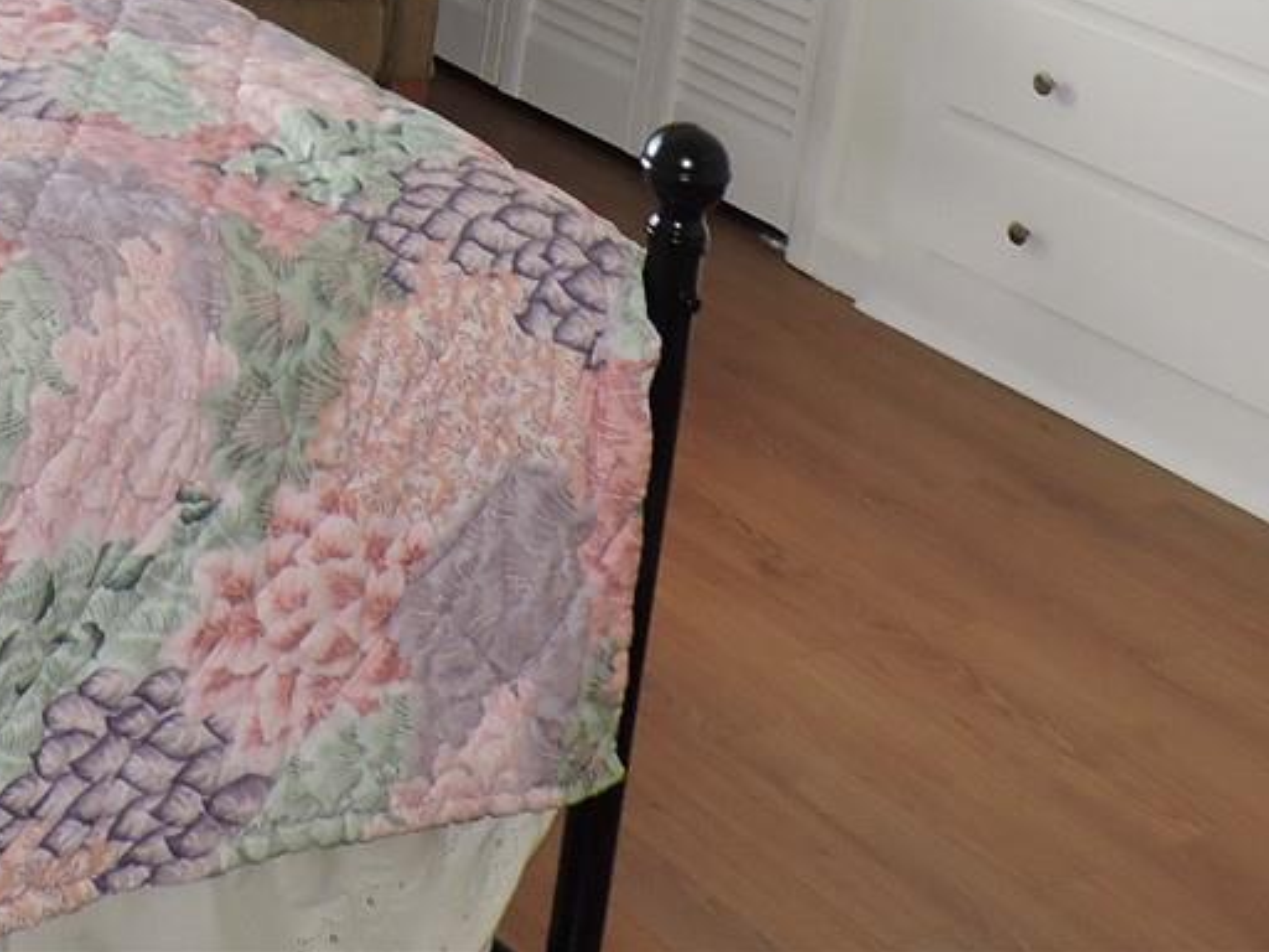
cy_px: -533
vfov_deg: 17.4
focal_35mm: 75
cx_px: -116
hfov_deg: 24.3
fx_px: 2749
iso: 180
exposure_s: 1/40
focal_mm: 4.3
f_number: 3
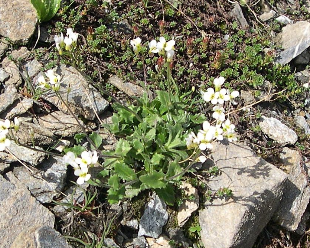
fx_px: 367
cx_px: 149
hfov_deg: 45.8
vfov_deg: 37.3
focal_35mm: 40
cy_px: 125
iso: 100
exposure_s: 1/182
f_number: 7.6
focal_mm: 8
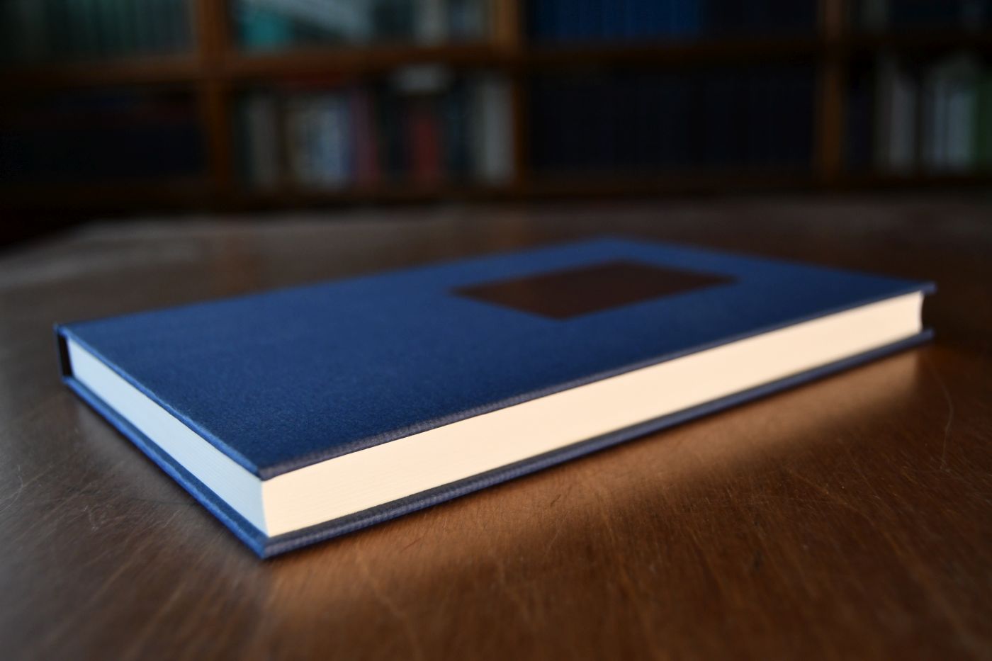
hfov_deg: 53.1
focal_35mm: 36
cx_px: 496
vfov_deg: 36.9
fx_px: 992
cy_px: 330
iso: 800
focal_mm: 24
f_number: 3.8
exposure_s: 1/160
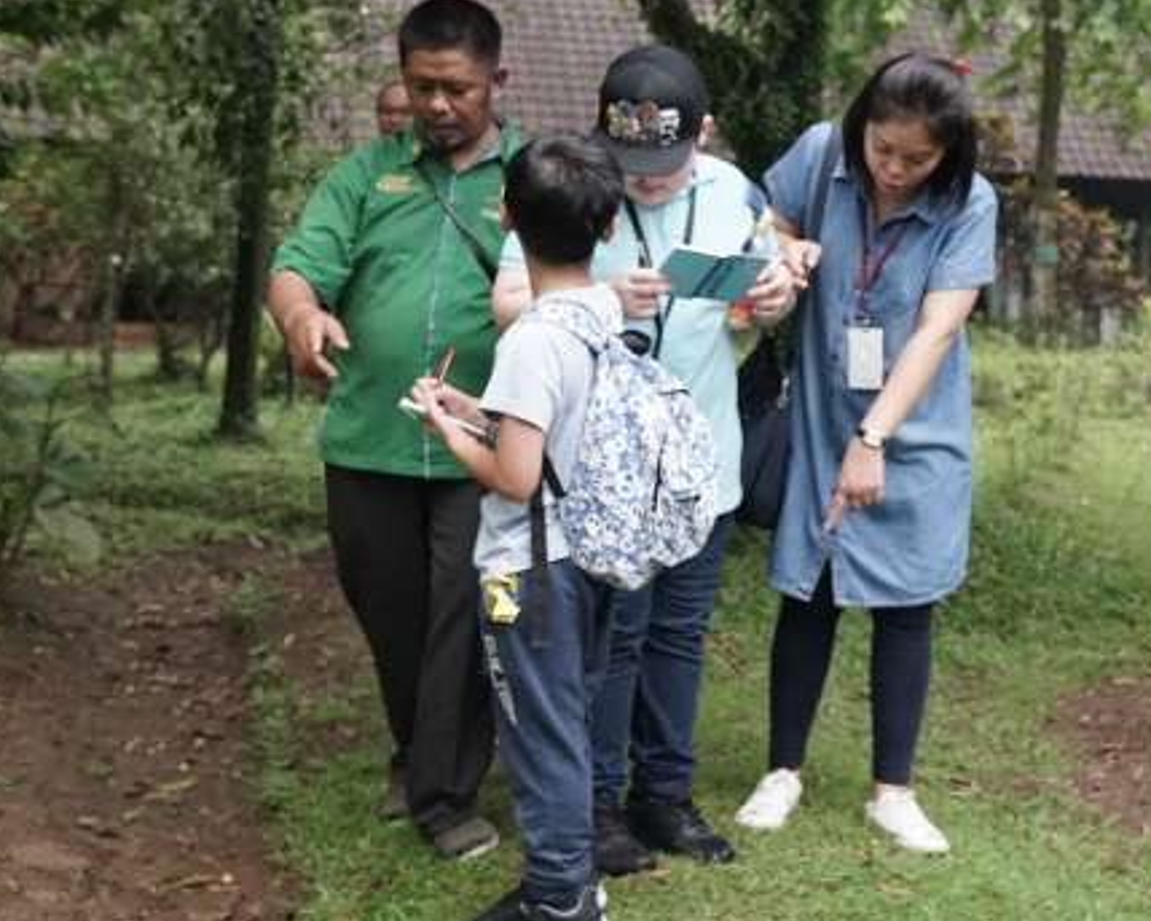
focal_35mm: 56
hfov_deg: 32.1
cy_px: 361
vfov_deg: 27.1
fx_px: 1907
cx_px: 1014
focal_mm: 32
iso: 3200
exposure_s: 1/200
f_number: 4.5
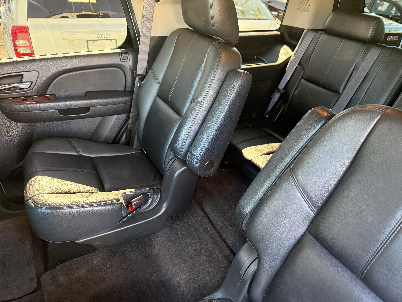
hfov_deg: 71.6
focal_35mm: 24
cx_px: 201
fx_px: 279
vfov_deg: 56.8
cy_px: 151
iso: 500
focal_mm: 6.76
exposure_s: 1/60
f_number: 1.78
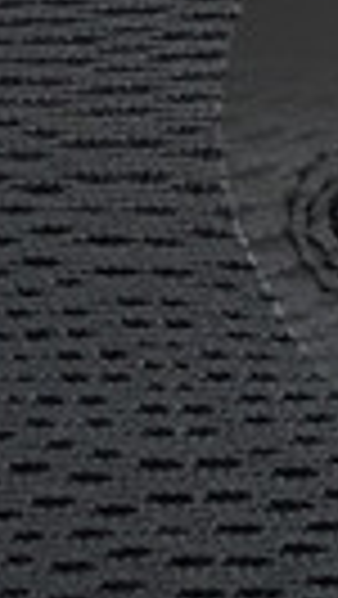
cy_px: -245
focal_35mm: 228
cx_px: 1167
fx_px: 3626
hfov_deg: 5.0
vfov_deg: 9.2
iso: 25
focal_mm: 3.3
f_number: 2.4
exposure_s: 1/143
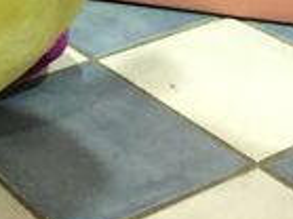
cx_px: -143
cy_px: -145
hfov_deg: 17.7
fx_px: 846
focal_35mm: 100
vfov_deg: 13.6
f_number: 2.2
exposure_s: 1/30
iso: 250
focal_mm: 4.15
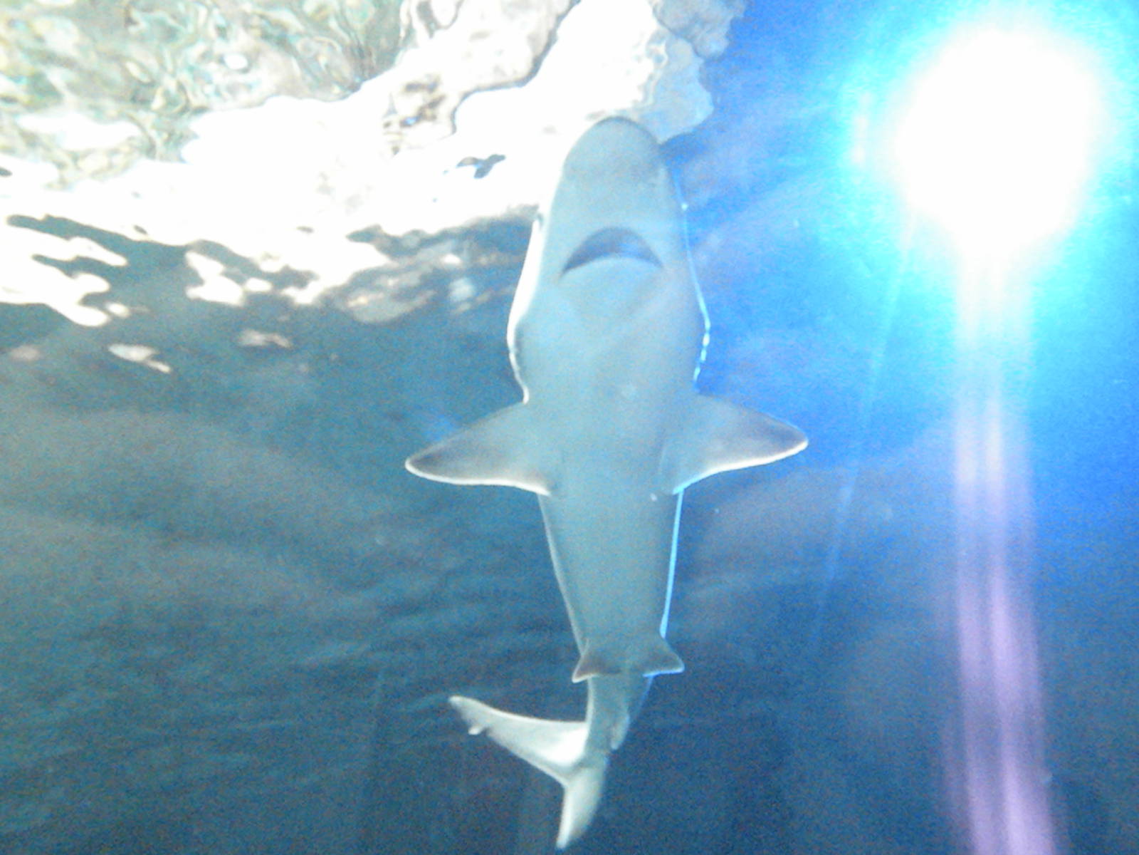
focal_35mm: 37
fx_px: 1217
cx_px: 570
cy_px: 428
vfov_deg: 38.7
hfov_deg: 50.1
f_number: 3.5
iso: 3200
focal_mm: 6.6
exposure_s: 1/98.7
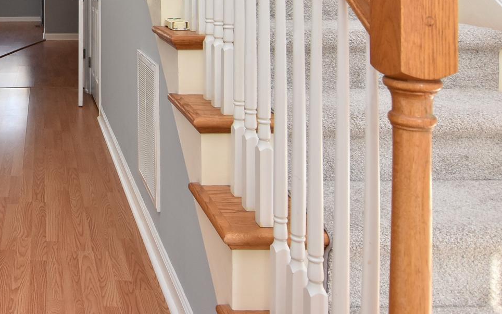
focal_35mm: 39
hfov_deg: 44.1
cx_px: 18
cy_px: -30
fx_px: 533
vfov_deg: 29.6
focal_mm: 12
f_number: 8
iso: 800
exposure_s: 1/100
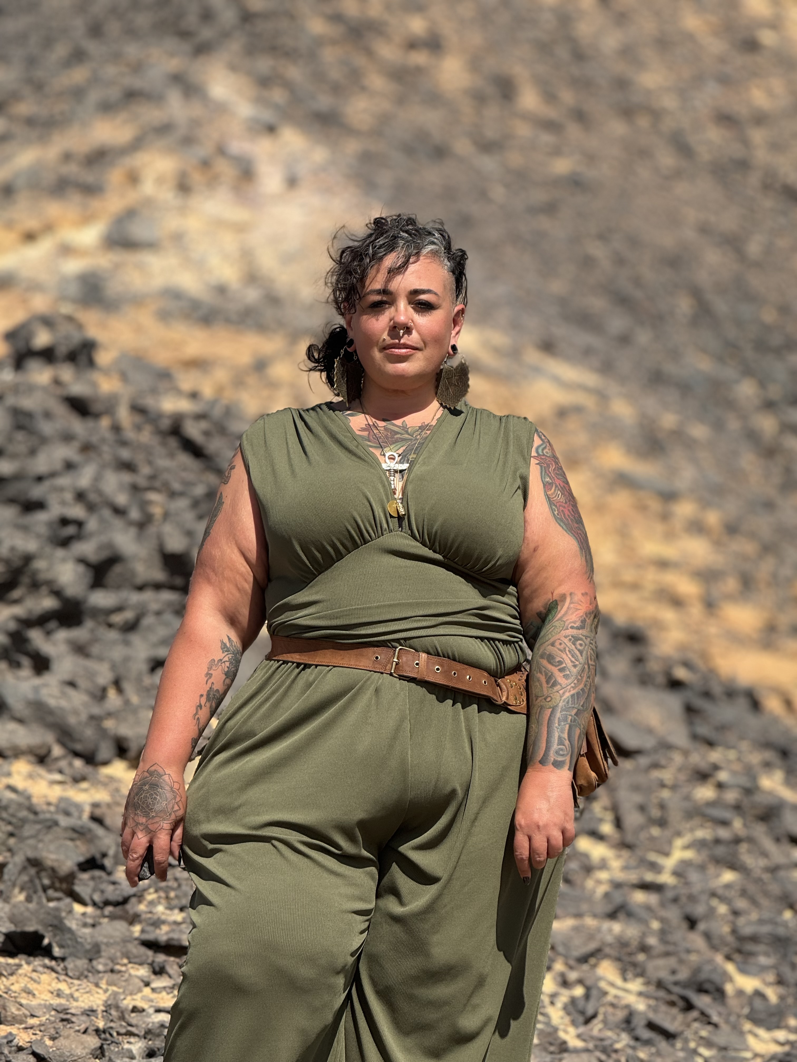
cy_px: 531
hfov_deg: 12.3
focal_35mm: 120
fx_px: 3684
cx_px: 398
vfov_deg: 16.4
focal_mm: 15.66
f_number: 2.8
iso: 50
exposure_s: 1/1513
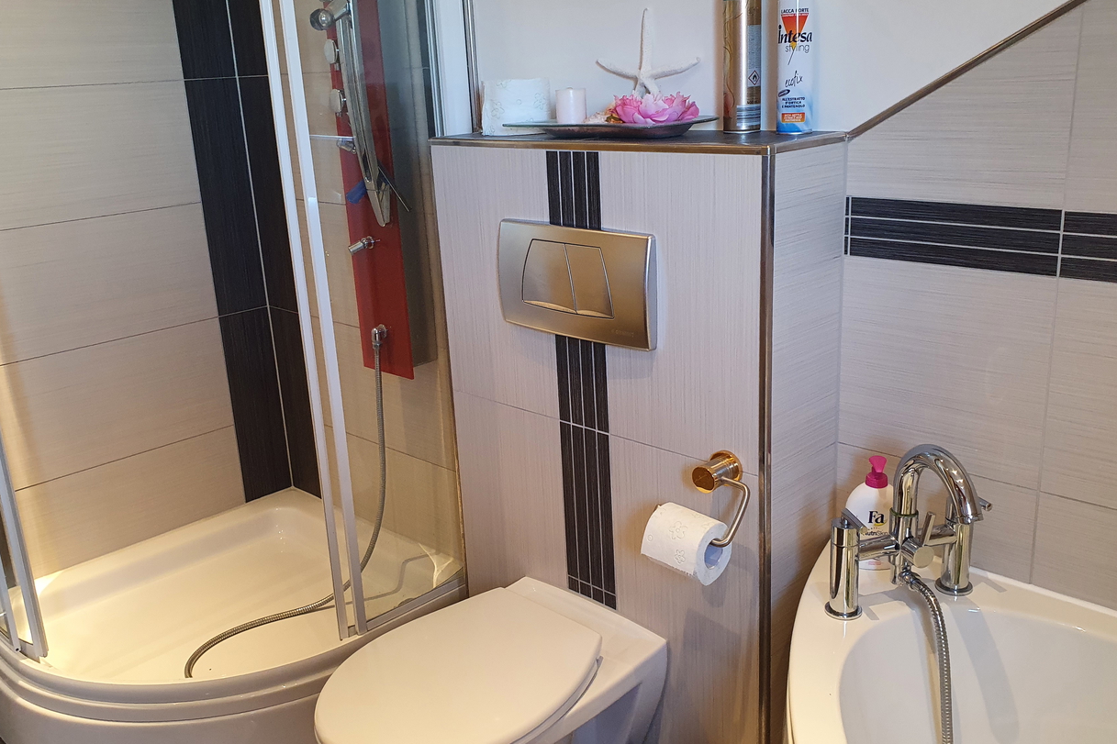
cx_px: 568
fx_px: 993
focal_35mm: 32
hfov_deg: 58.7
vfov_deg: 41.1
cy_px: 380
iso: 250
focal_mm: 4.32
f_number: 2.4
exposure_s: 1/50
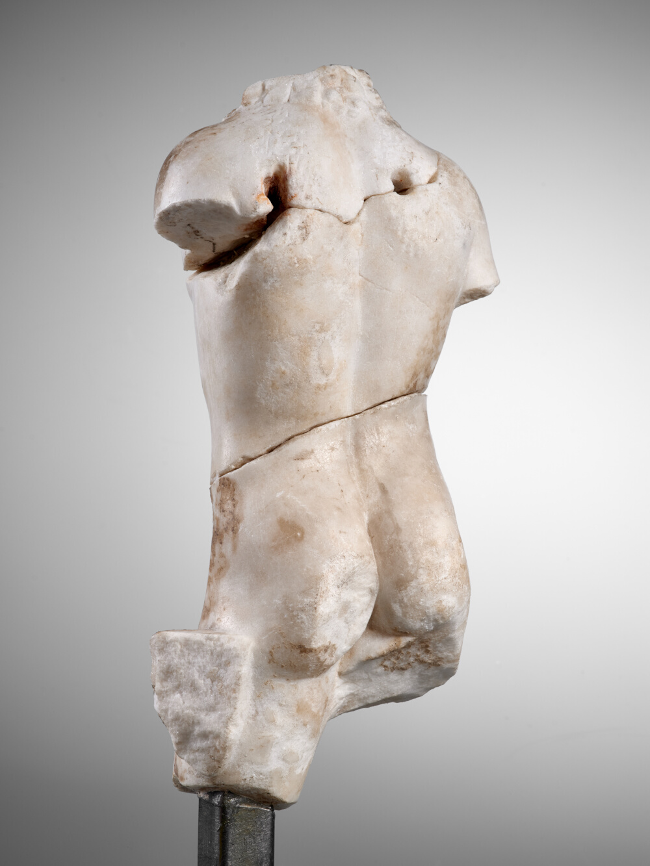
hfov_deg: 23.3
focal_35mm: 63
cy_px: 433
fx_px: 1577
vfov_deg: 30.7
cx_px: 325
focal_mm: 80
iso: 200
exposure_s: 1/60
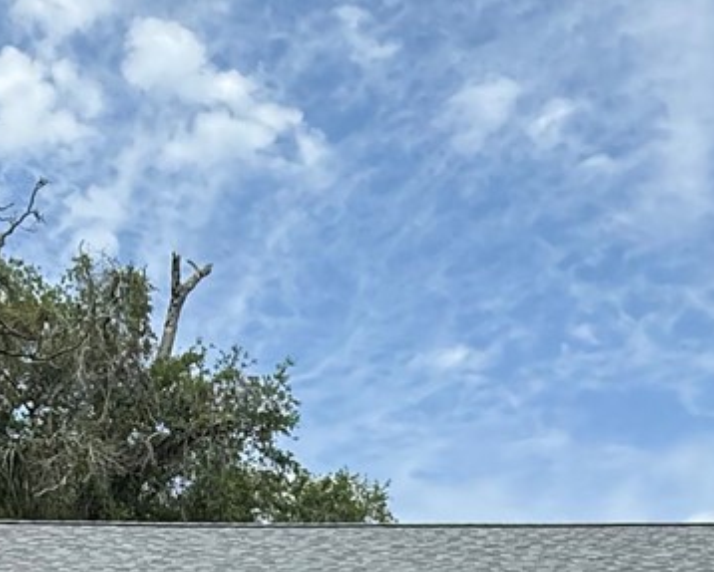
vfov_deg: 22.2
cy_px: 765
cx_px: 373
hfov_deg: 30.9
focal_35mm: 61
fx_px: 1290
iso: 50
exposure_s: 1/1795
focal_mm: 2.22
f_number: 2.2
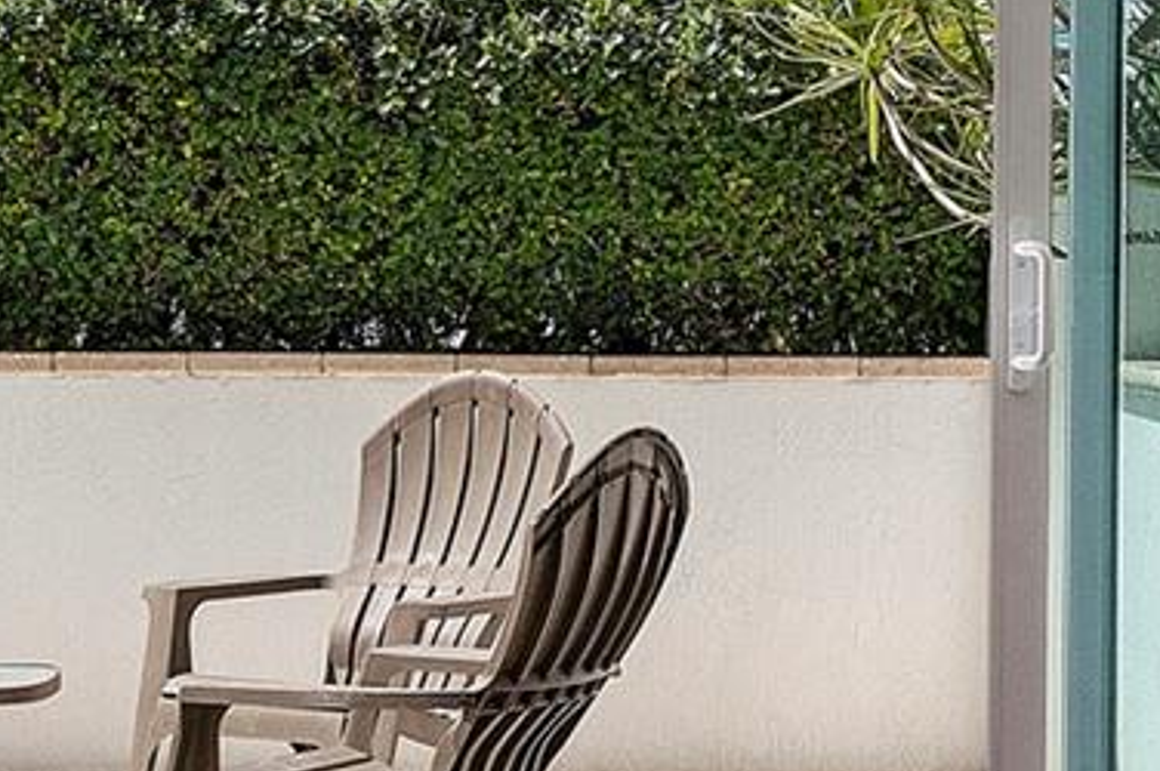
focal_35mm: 149
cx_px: 654
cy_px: 268
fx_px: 4797
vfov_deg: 9.2
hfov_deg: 13.8
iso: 640
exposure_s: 1/1000
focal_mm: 35
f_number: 8
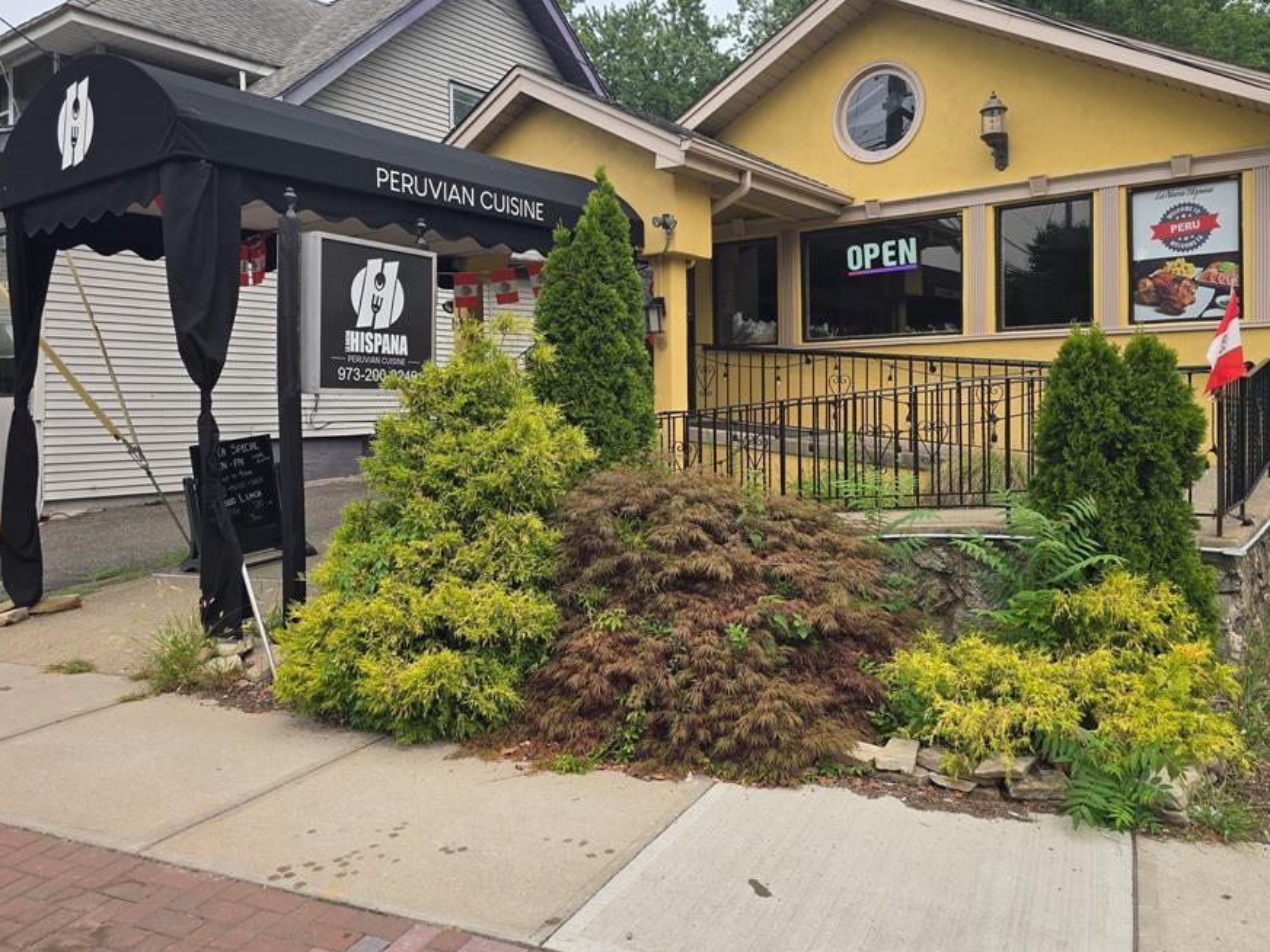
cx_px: 702
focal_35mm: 27
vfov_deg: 51.2
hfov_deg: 65.2
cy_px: 406
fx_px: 991
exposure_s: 1/533
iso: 12
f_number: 1.7
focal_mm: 6.3
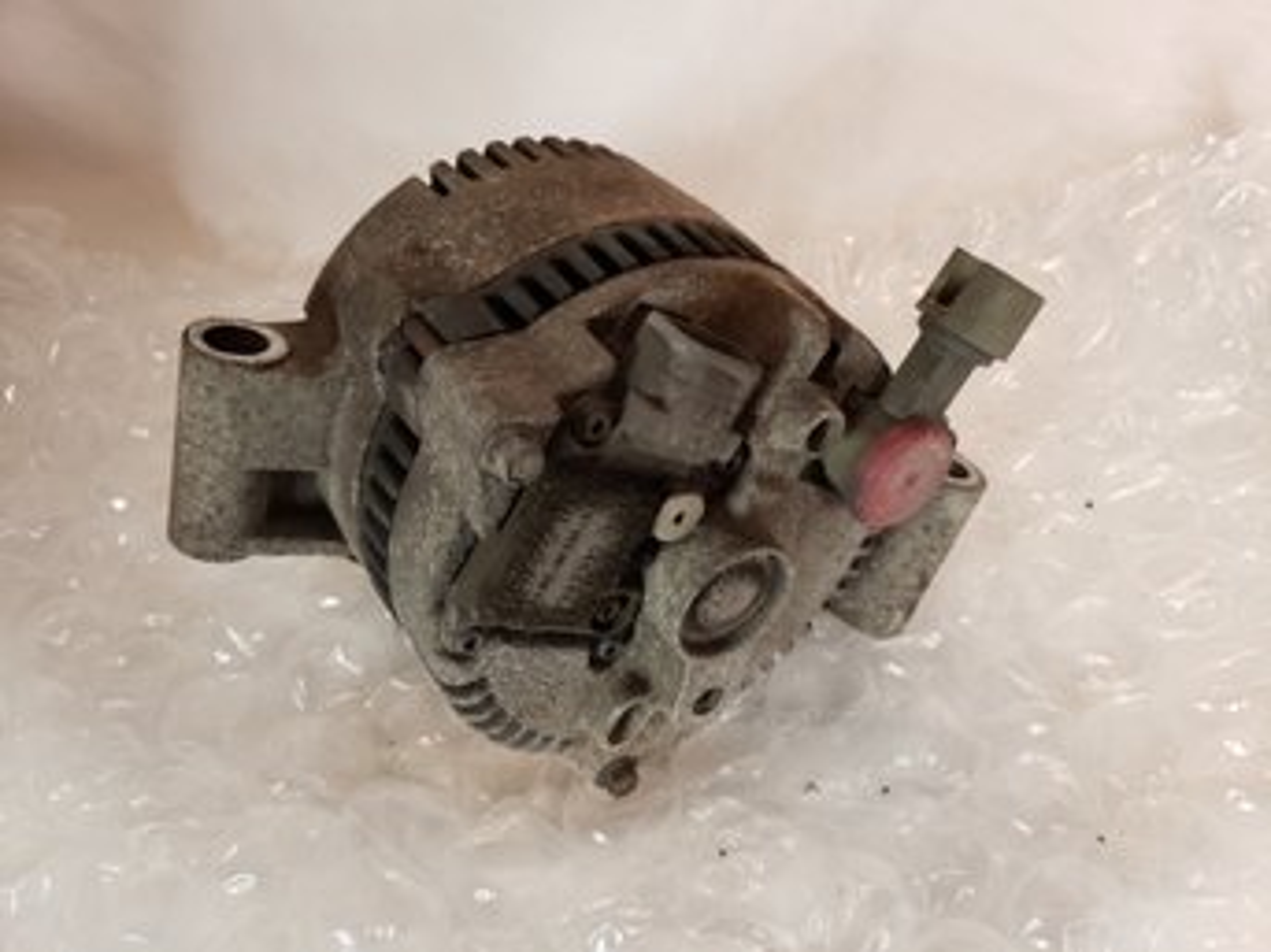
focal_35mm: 26
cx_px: 636
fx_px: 954
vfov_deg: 53.0
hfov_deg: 67.3
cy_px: 476
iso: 400
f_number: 1.5
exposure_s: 1/60
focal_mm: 4.3
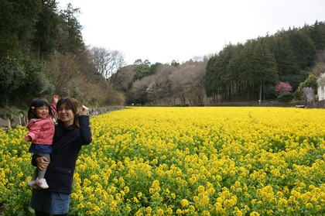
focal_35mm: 33
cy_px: 108
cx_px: 162
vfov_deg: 39.9
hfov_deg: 57.3
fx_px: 298
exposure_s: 1/200
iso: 200
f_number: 5.6
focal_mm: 22
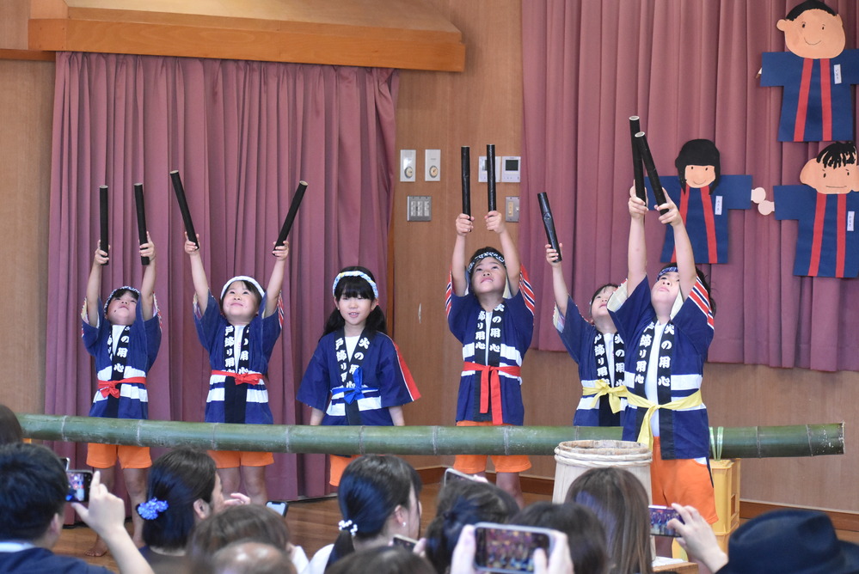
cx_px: 430
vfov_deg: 13.1
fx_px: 2508
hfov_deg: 19.4
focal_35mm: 105
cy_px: 287
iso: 4000
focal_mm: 70
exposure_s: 1/250
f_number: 4.5
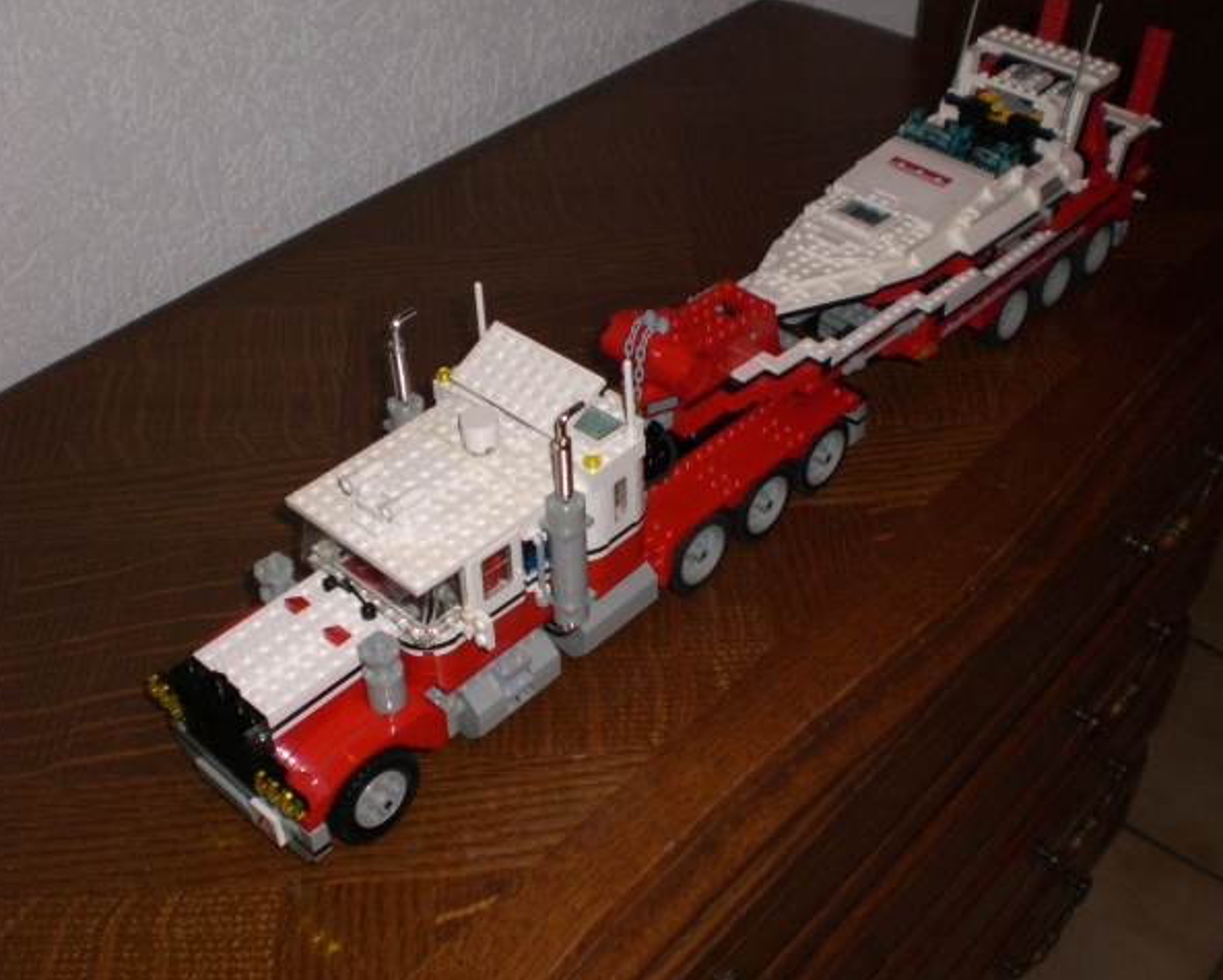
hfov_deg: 45.8
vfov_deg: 37.4
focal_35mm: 40
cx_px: 648
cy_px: 491
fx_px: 1449
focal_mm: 6.3
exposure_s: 1/60
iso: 200
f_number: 3.1
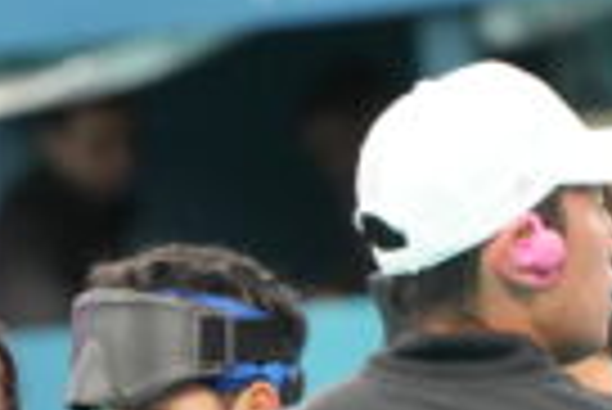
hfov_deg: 2.3
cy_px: 444
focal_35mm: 890
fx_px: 15146
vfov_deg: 1.5
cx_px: 135
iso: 4000
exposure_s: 1/1000
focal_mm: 302
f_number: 5.6
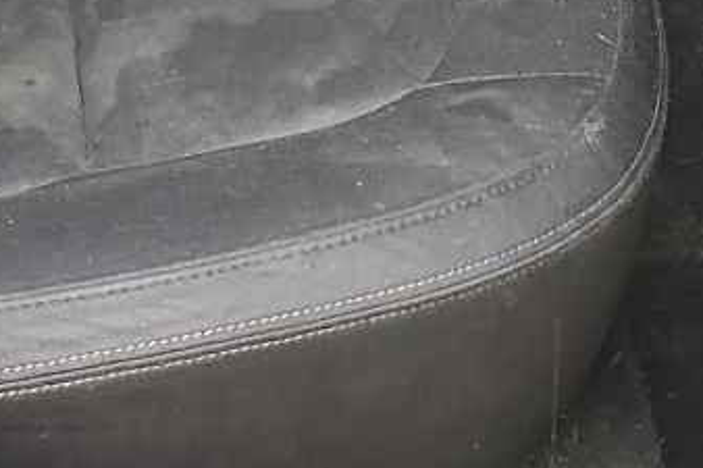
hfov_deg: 15.9
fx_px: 2498
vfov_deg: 9.8
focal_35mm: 128
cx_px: 185
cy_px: -530
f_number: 1.5
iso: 57
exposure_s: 1/60.2
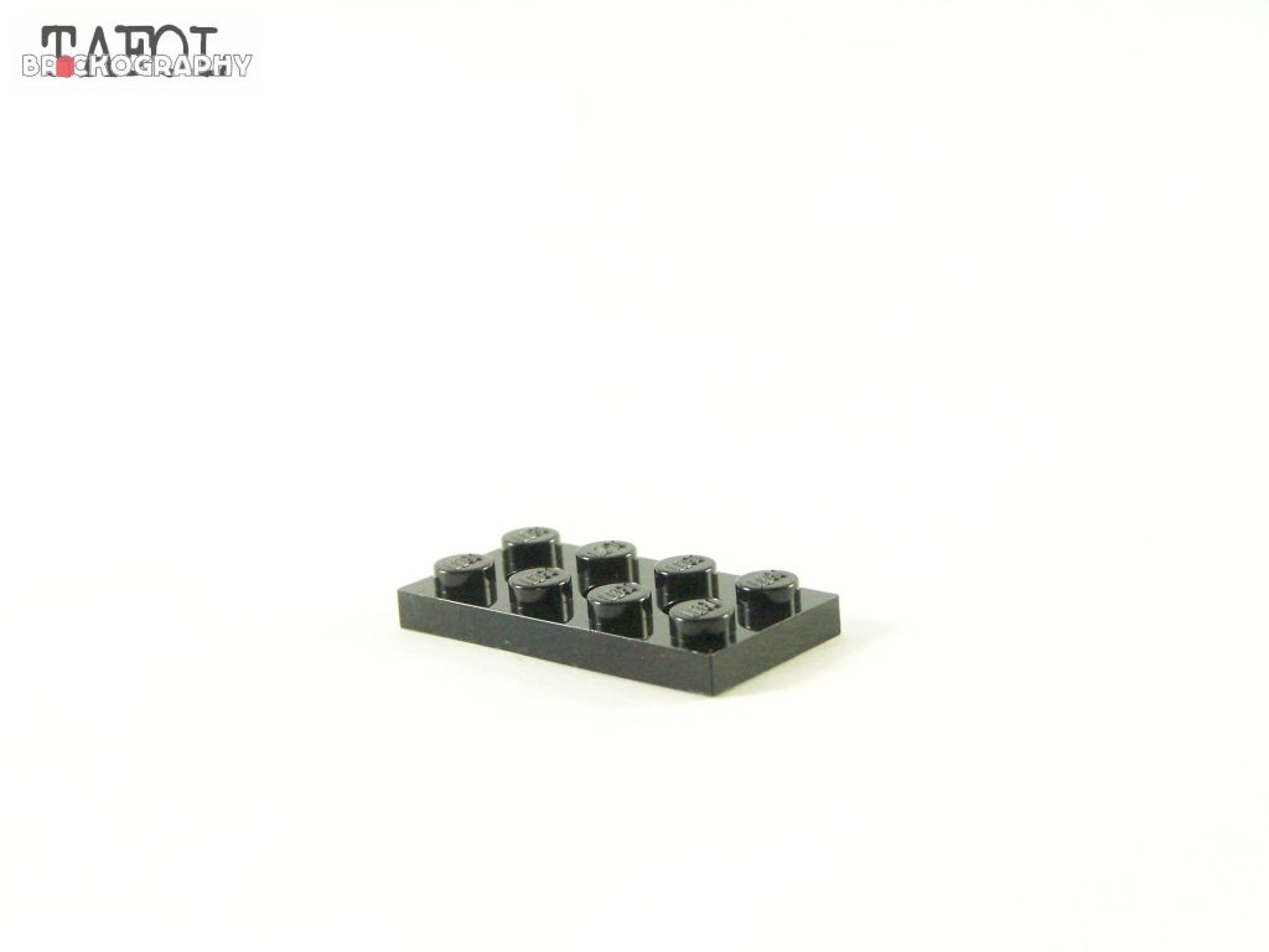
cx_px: 634
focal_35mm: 82
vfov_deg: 18.0
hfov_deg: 23.8
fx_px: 3006
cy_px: 476
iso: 400
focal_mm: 13.7
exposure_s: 1/60
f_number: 3.6
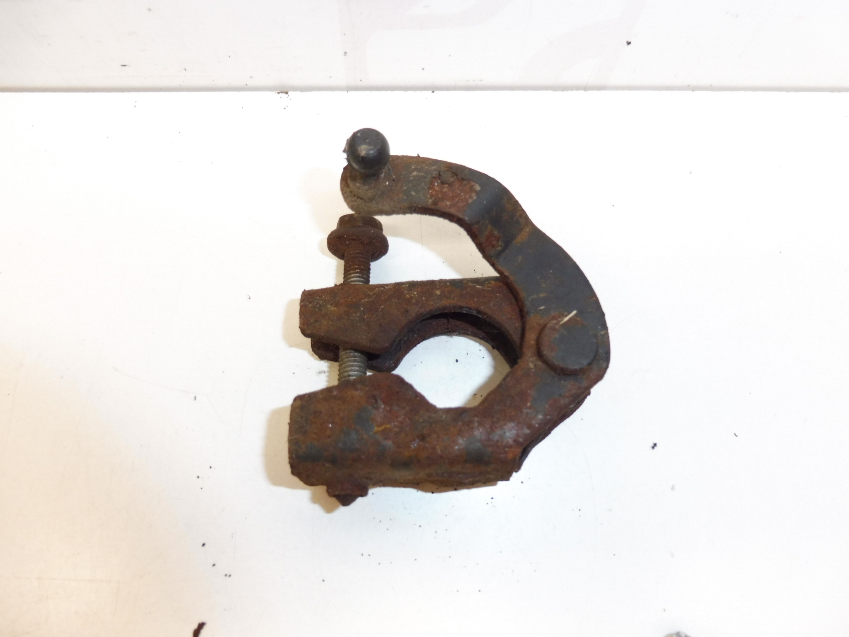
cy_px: 318
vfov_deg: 56.8
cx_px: 424
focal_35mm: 24
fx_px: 589
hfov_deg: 71.6
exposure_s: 1/60
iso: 200
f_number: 3.5
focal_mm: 4.3
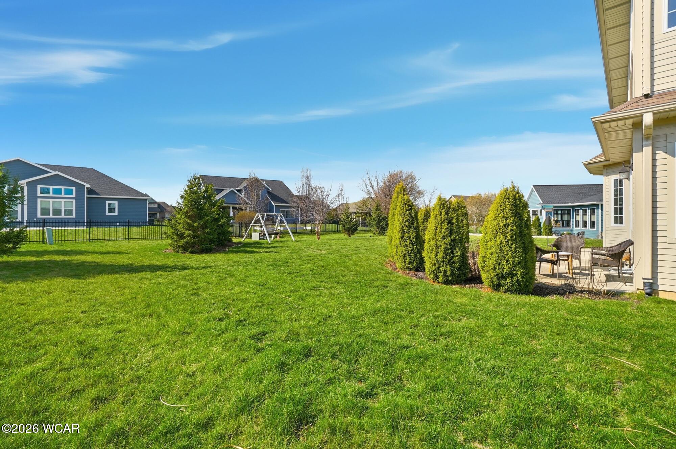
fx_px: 281
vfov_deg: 77.2
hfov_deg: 100.4
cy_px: 224
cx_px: 338
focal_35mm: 15
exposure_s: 1/2000
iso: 125
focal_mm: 10
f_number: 10
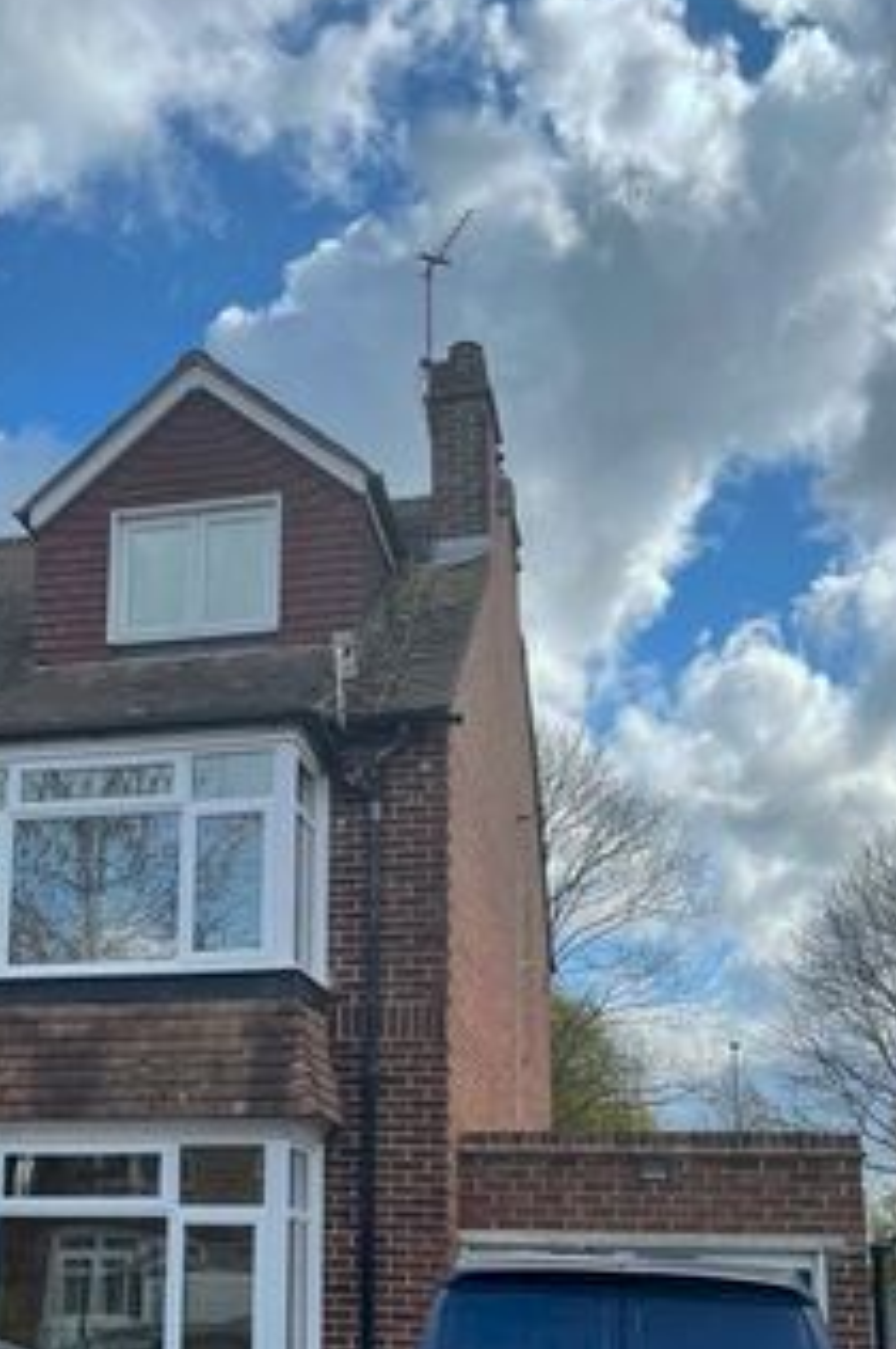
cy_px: 984
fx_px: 1684
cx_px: 196
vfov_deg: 42.5
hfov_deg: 29.2
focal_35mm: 45
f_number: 1.6
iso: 32
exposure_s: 1/3731
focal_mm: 4.2
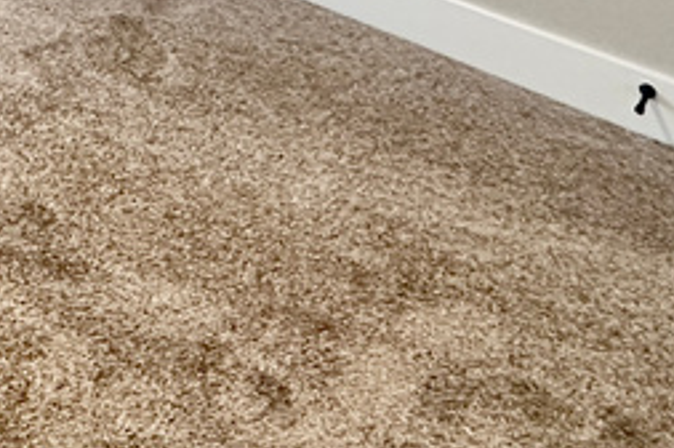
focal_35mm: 59
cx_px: -125
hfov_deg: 29.4
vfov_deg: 16.5
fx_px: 1103
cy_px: -485
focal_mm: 2.22
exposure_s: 1/120
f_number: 2.2
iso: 250
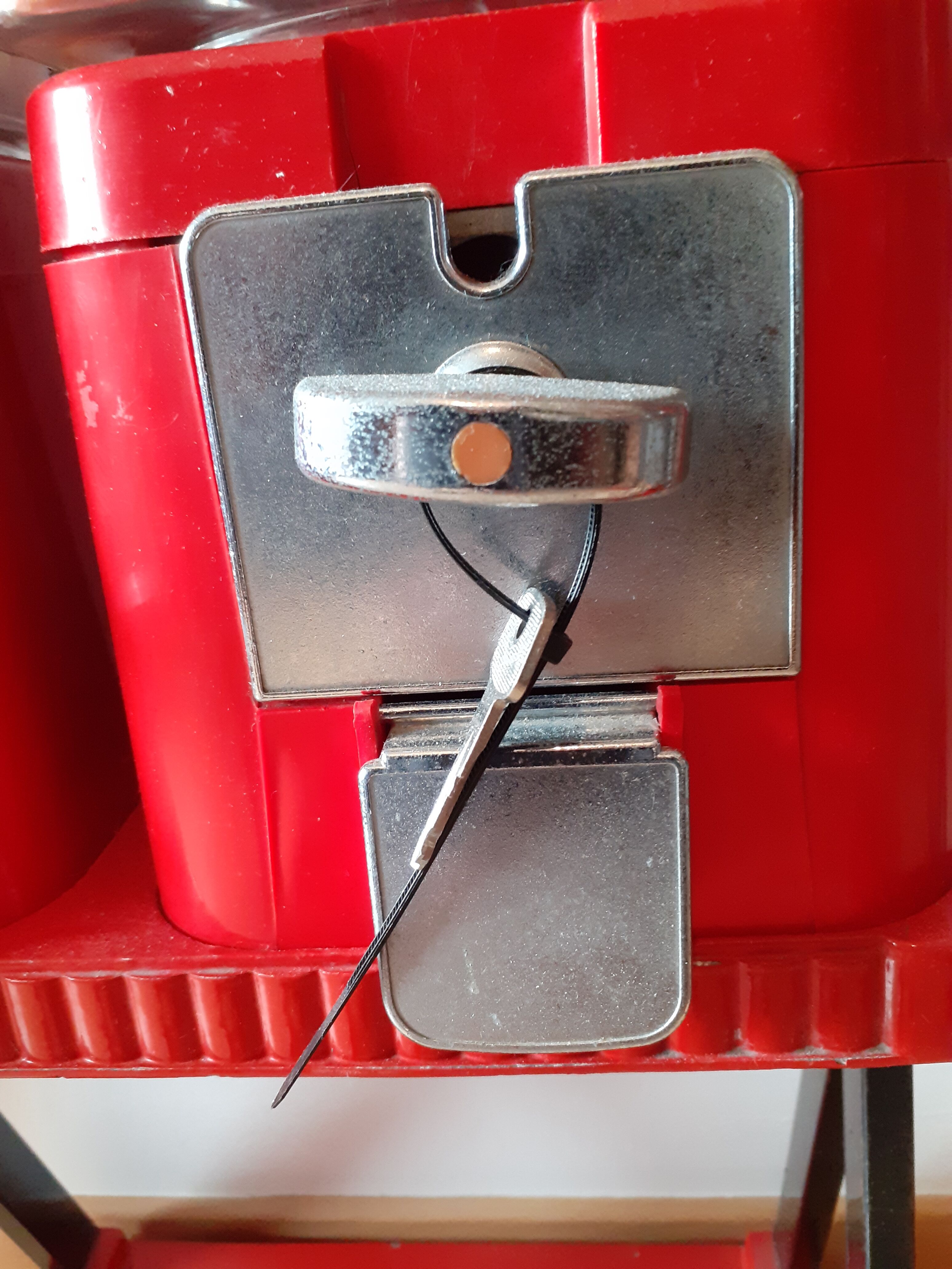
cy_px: 634
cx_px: 476
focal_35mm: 27
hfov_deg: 51.4
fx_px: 990
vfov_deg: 65.3
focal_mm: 3.6
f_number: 1.9
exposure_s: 1/25
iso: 320
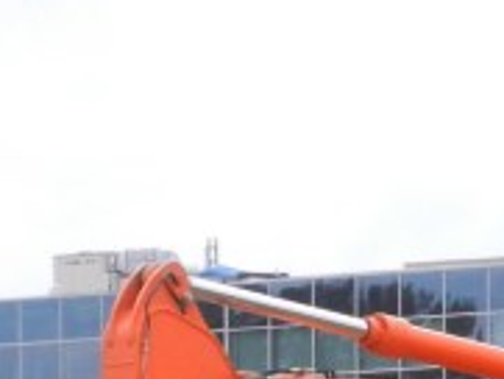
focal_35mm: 834
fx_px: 12151
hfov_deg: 2.4
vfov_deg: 1.8
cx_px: 780
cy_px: 769
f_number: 5.3
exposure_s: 1/400
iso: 160
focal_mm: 34
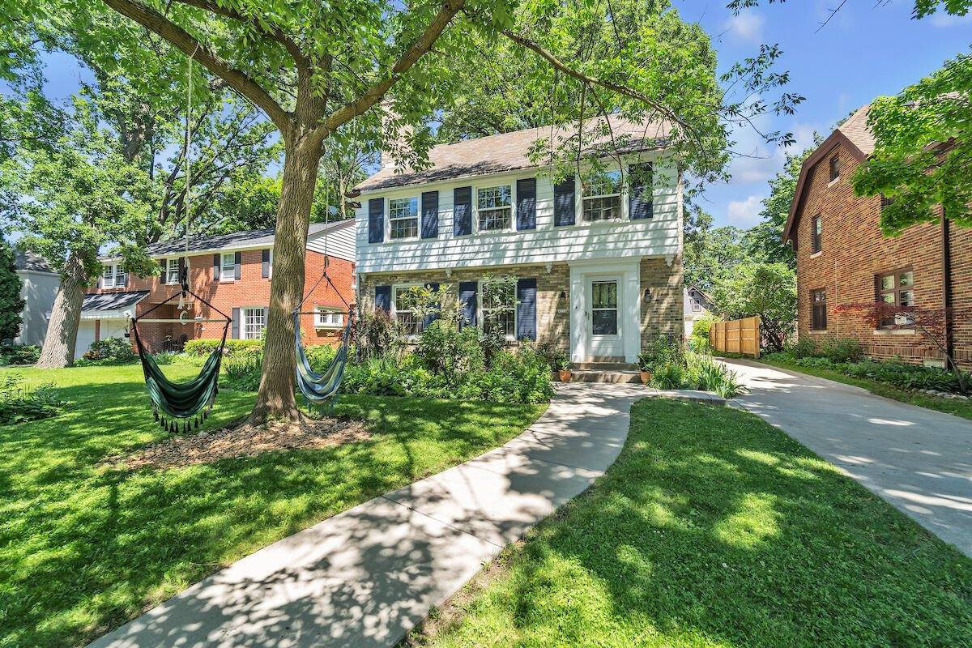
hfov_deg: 104.3
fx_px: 378
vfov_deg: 81.2
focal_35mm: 14
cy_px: 324
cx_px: 486
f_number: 9
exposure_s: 1/40
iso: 100
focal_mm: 14
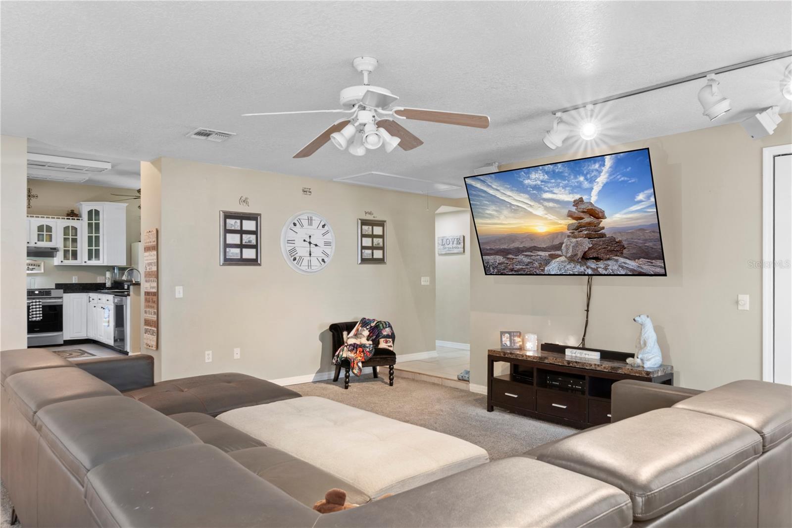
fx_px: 528
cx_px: 396
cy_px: 264
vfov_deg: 53.1
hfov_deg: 73.8
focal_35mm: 24
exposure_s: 1.3
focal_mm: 16
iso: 400
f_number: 8
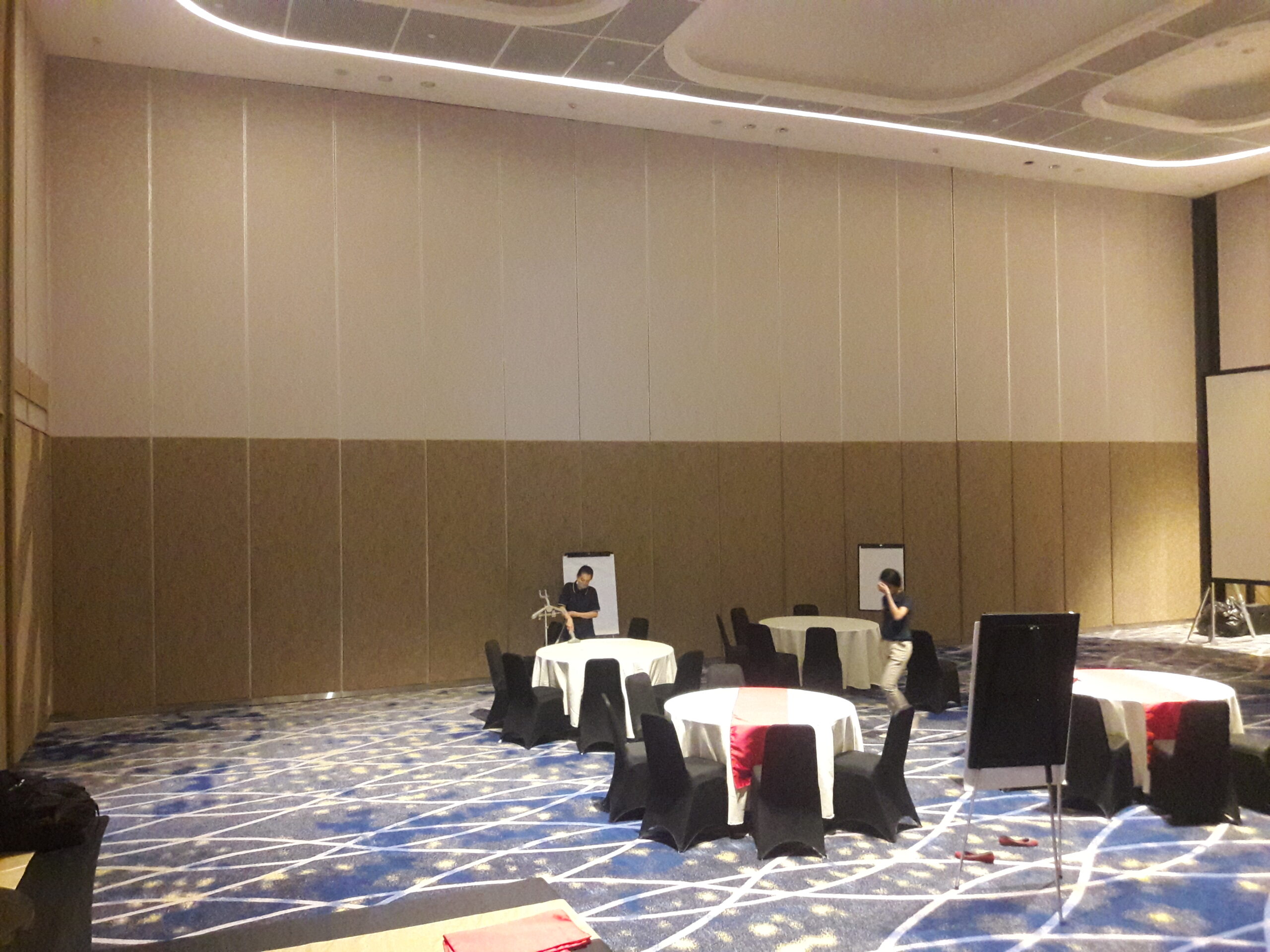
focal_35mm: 28
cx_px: 635
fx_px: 1027
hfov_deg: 63.4
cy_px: 476
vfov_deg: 49.7
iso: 500
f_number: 1.9
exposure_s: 1/17
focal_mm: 3.7
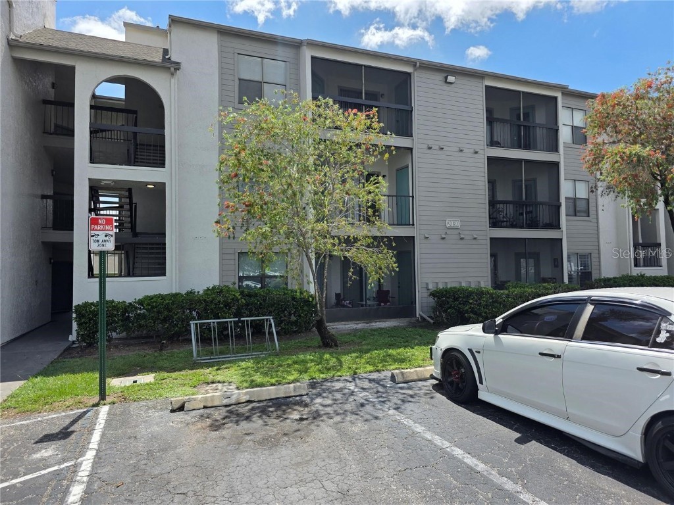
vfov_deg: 58.9
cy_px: 252
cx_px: 337
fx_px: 448
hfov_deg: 73.9
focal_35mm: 23
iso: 80
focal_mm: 6.3
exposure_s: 1/5608
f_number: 1.7
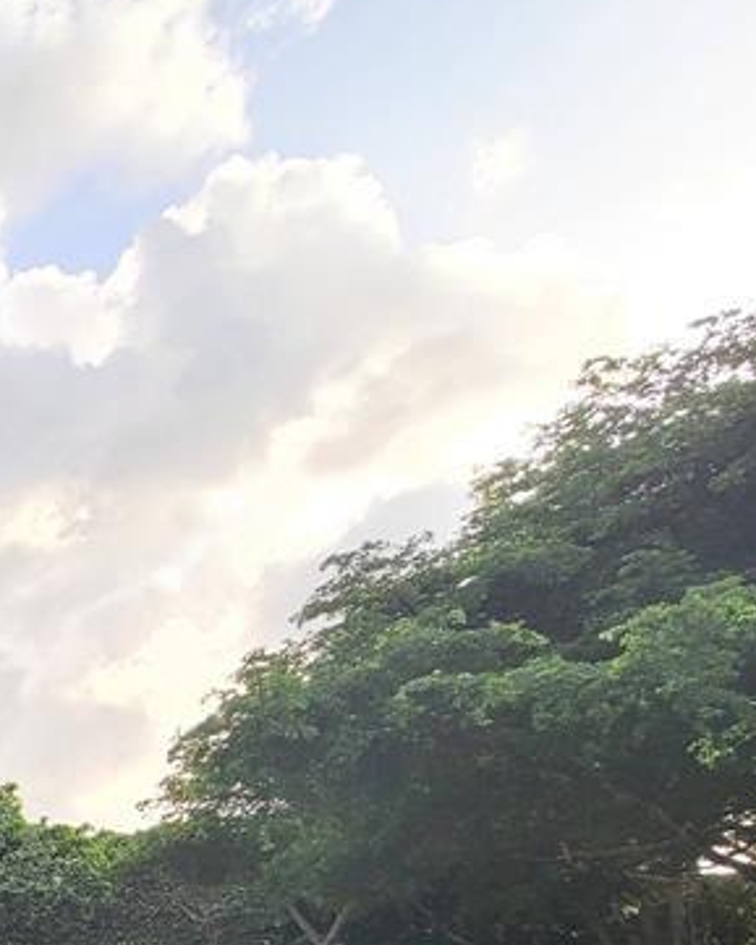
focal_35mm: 36
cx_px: -468
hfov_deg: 25.6
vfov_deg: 42.6
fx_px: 1006
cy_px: 966
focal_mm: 2.2
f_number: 2.2
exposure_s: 1/181
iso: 50
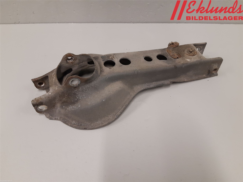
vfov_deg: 53.1
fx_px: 183
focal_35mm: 26
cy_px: 91
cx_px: 122
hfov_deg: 67.3
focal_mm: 3.93
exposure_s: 1/50
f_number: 1.7
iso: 125
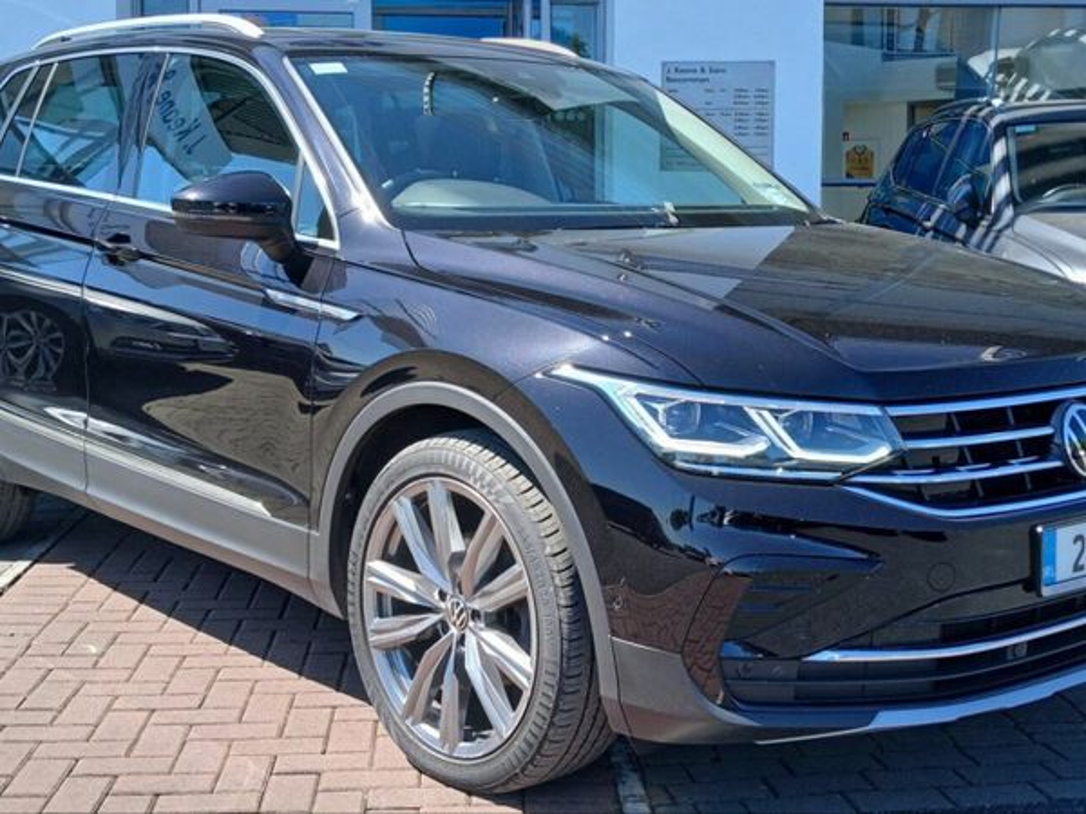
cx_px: 543
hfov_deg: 67.3
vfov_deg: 53.1
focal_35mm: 26
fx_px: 816
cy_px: 407
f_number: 1.8
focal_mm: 3.98
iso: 20
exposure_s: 1/212
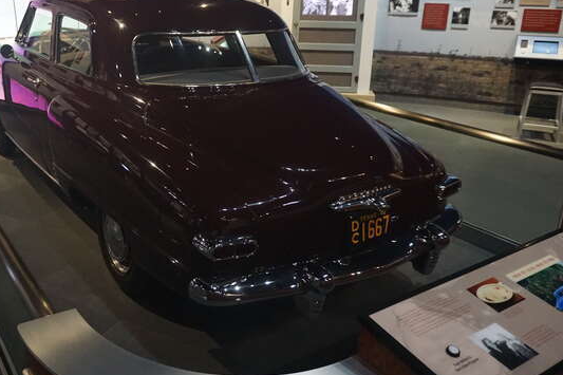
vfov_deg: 36.7
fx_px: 563
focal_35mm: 36
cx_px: 191
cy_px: 148
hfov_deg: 52.2
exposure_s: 1/125
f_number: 3.5
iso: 3200
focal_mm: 16
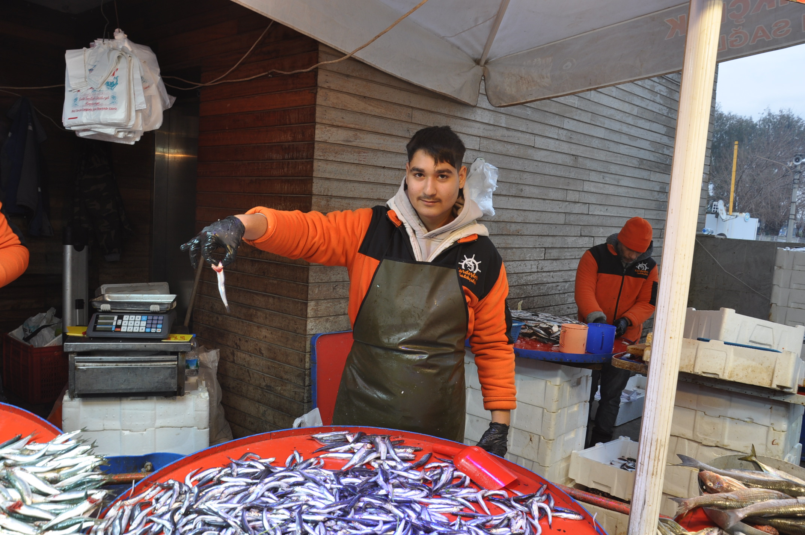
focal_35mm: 32
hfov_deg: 59.6
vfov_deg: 41.6
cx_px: 402
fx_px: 704
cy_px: 268
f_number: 7.1
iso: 200
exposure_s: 1/50
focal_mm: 21
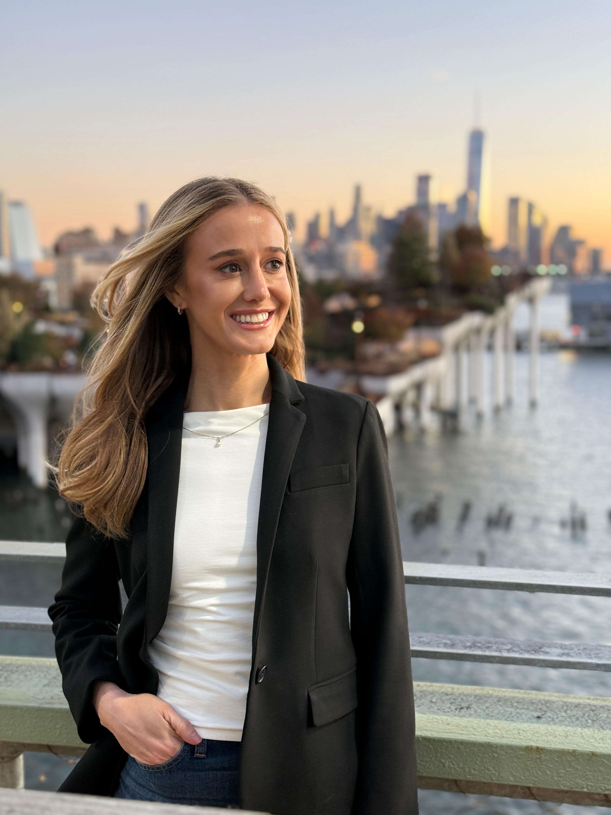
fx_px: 1130
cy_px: 408
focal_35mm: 48
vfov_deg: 39.7
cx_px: 306
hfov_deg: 30.3
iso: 80
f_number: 1.78
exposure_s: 1/60
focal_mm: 6.76
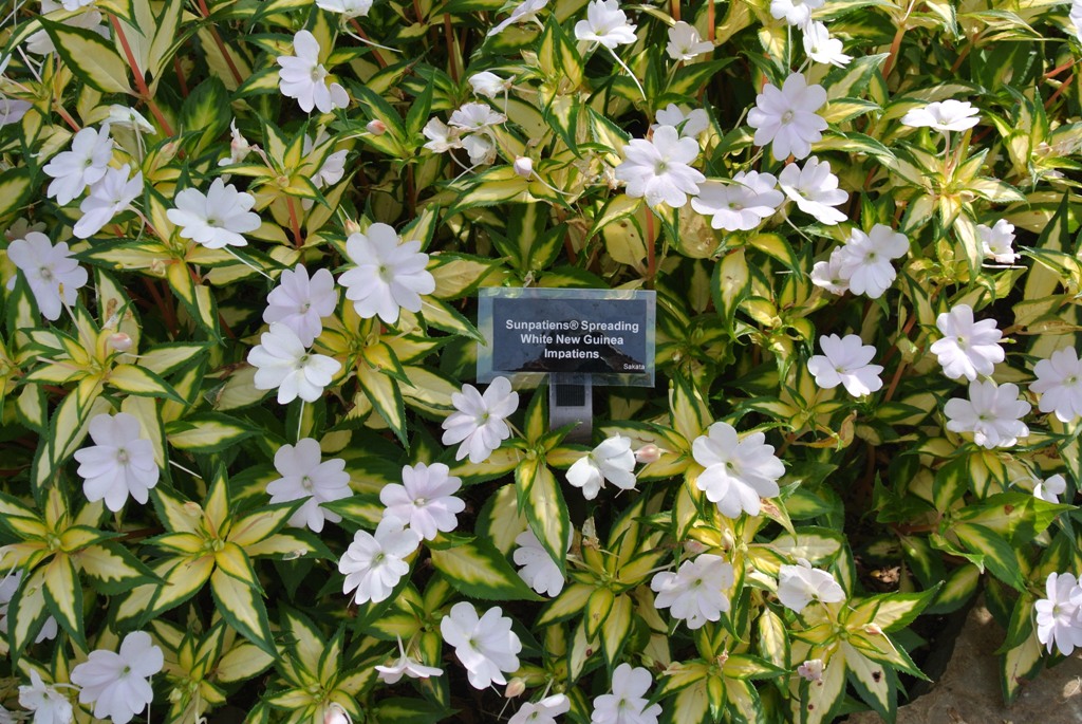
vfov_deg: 36.0
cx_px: 541
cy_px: 362
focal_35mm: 37
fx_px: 1113
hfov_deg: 51.8
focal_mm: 14
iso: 100
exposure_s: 1/320
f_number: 4.5
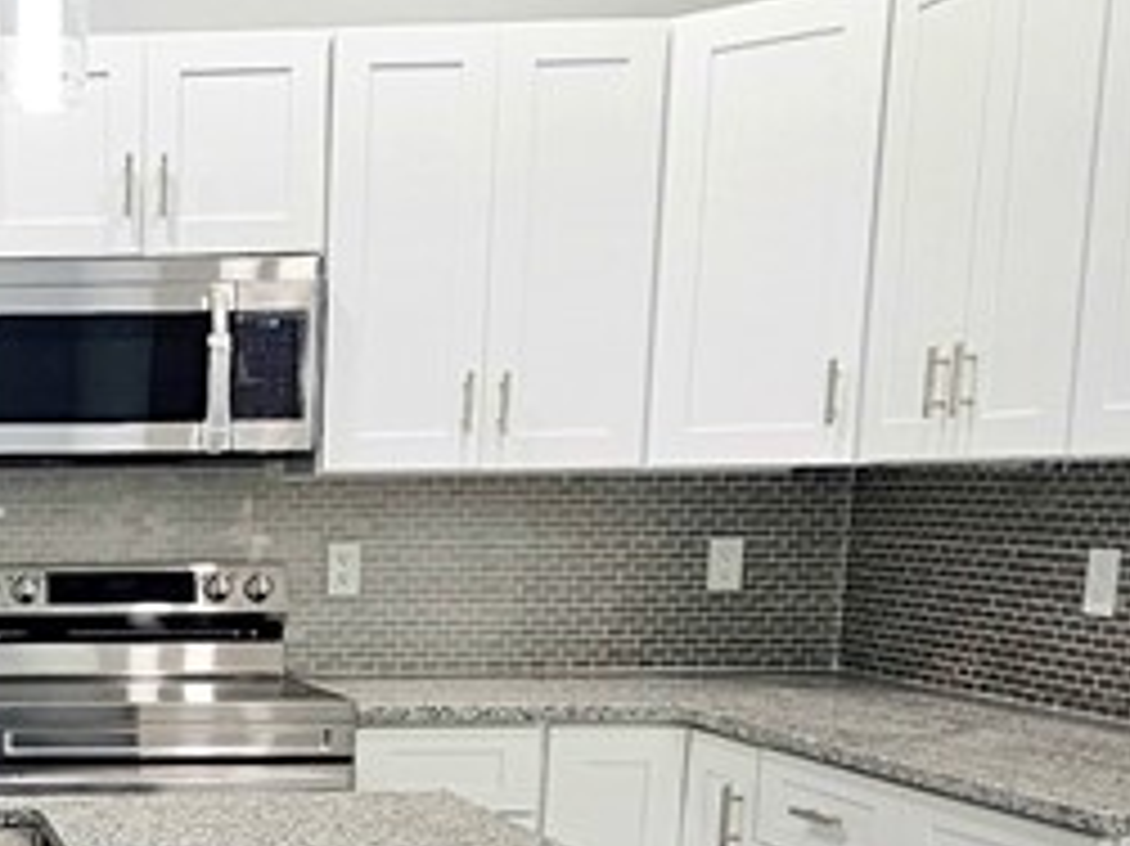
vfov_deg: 26.5
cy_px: 778
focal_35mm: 53
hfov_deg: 31.0
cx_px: -194
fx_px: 1729
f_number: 2.2
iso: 100
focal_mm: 1.74
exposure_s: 1/60.2
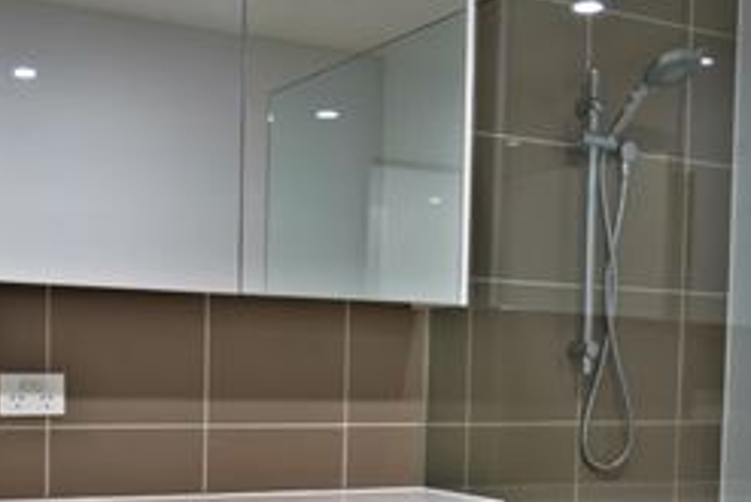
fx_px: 1190
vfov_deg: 23.2
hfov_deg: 35.0
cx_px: 316
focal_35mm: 57
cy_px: 452
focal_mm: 20
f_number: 4
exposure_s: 1/60
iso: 400
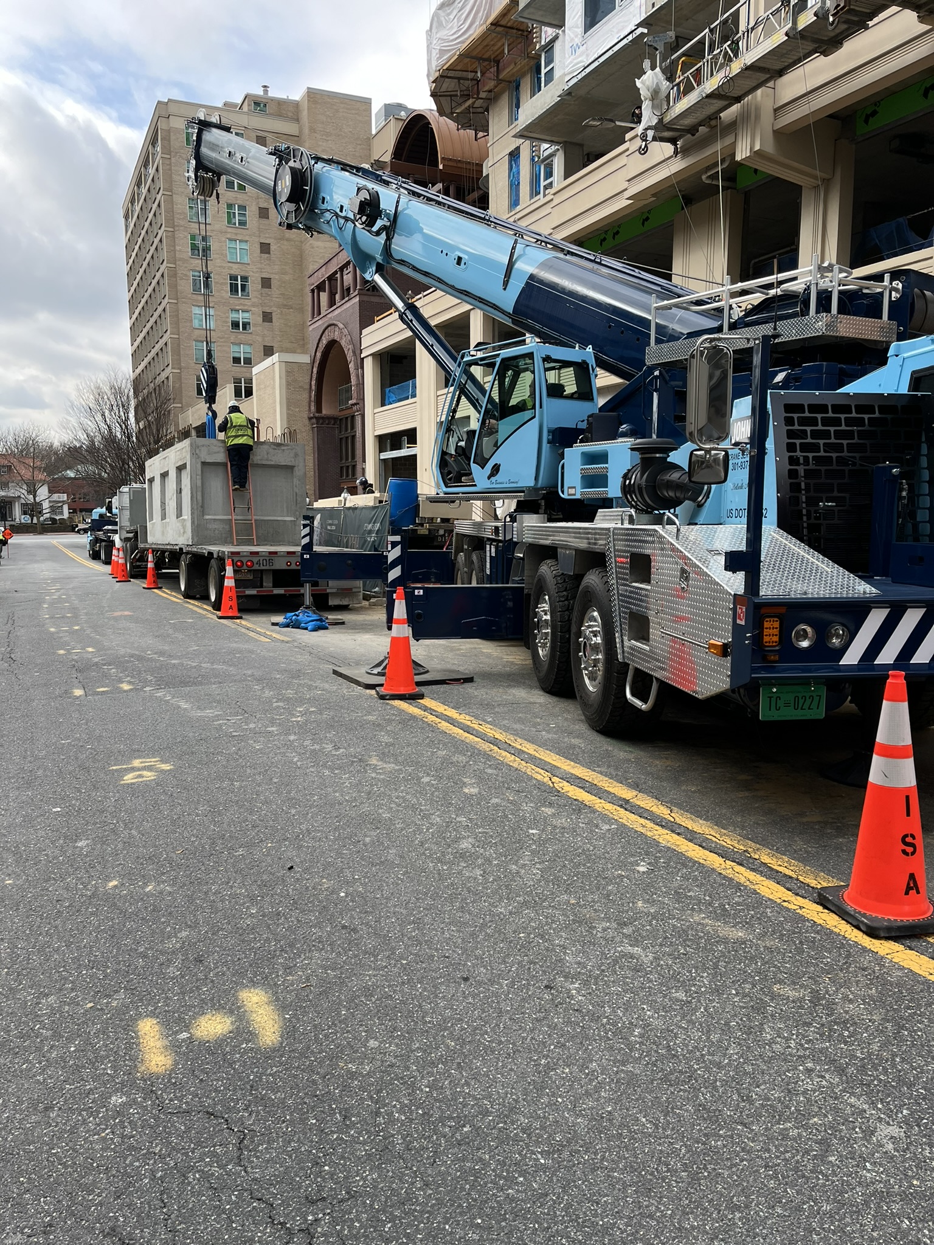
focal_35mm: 26
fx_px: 935
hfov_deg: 53.1
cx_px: 467
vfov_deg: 67.3
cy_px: 622
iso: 50
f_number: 1.6
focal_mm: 5.1
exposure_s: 1/615
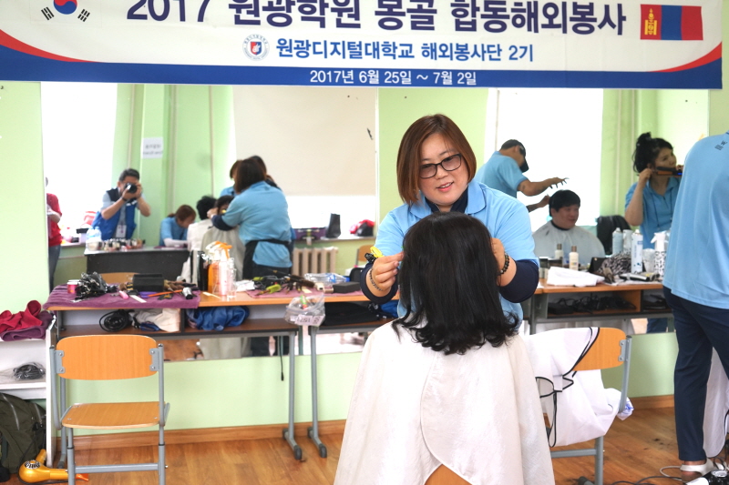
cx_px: 364
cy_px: 242
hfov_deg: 46.4
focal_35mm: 42
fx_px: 850
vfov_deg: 31.9
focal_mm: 42
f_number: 4
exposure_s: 1/160
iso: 800
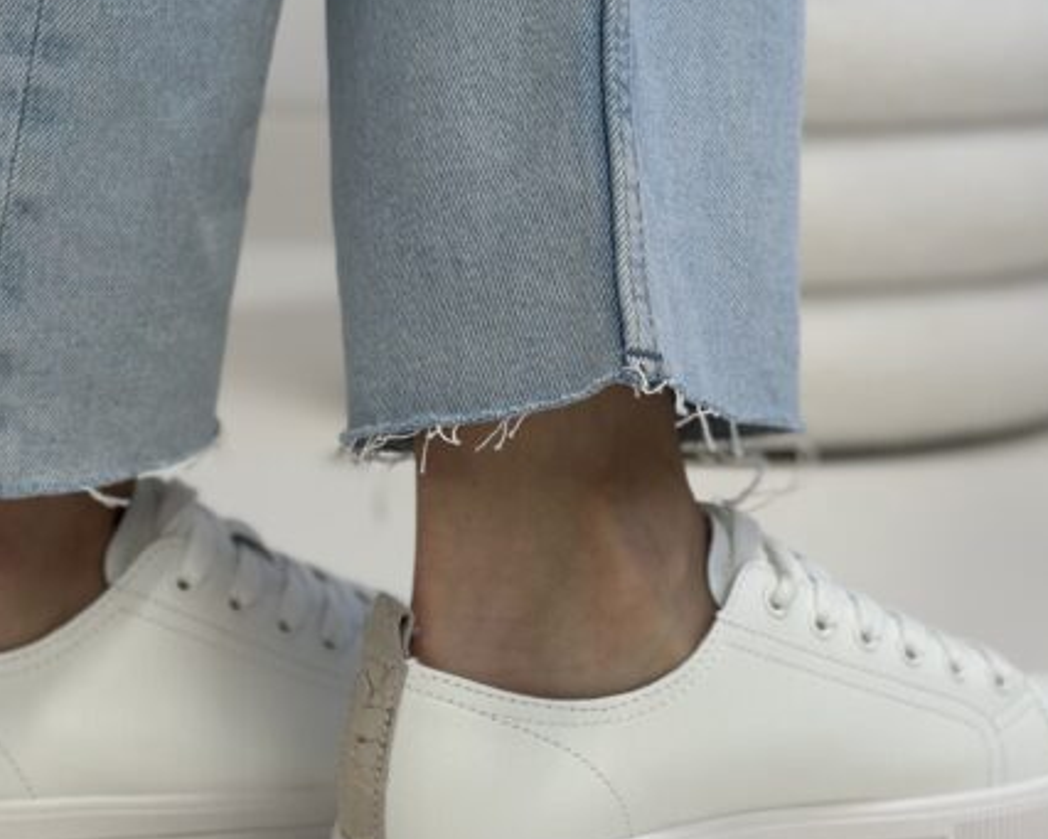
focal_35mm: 88
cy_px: 276
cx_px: 443
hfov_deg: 21.7
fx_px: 2730
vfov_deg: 17.4
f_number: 1.78
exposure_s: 1/100
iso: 80
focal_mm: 6.86
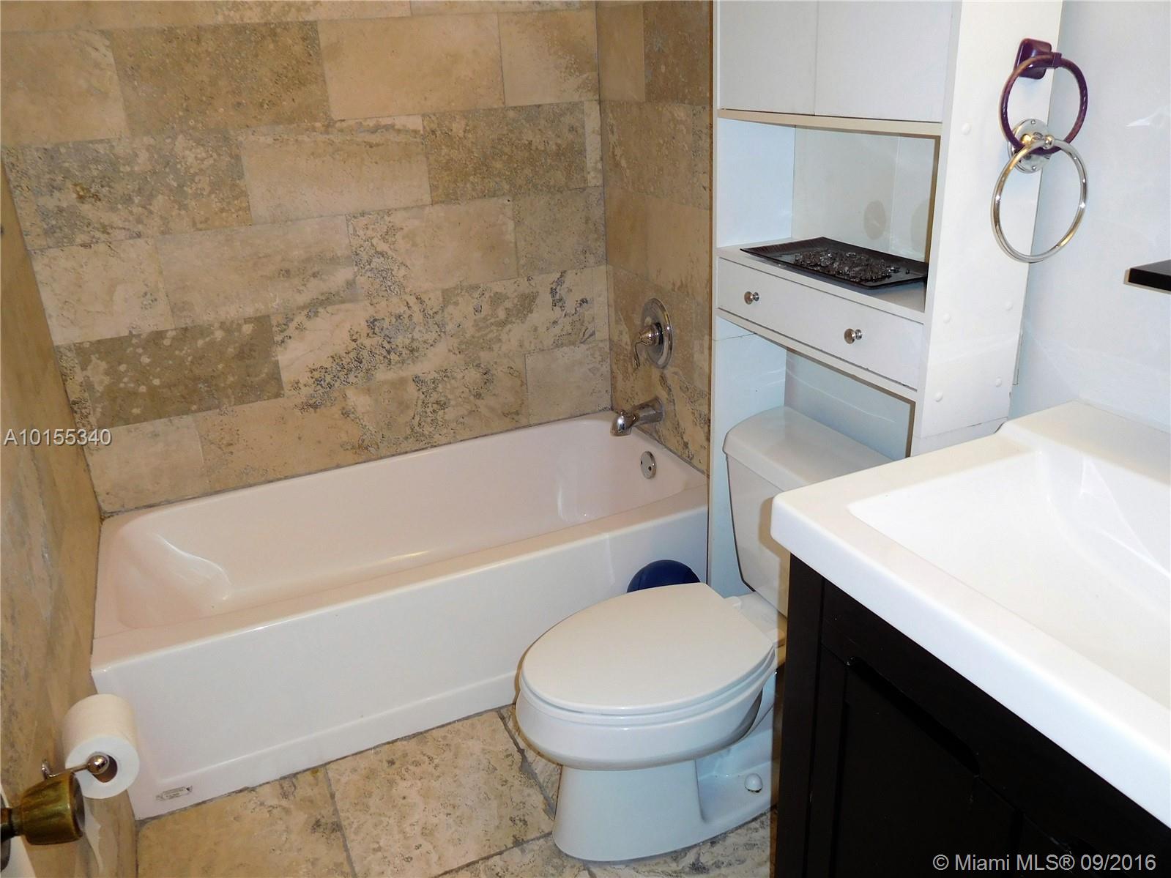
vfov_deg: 54.9
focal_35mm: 25
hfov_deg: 69.4
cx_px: 586
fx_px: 846
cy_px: 439
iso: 200
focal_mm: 4.5
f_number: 3.4
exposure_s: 1/30
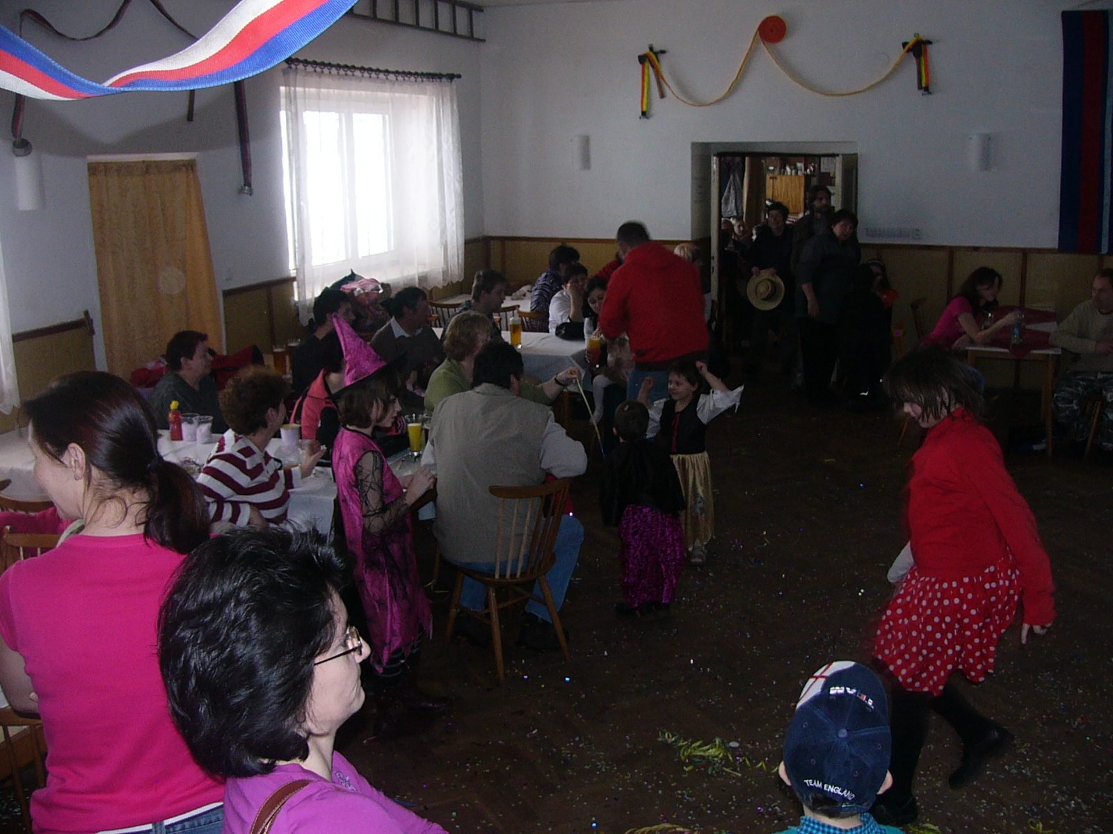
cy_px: 417
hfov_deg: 52.6
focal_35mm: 35
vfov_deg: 40.7
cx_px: 556
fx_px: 1125
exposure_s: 1/30
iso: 100
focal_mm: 4.6
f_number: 2.8
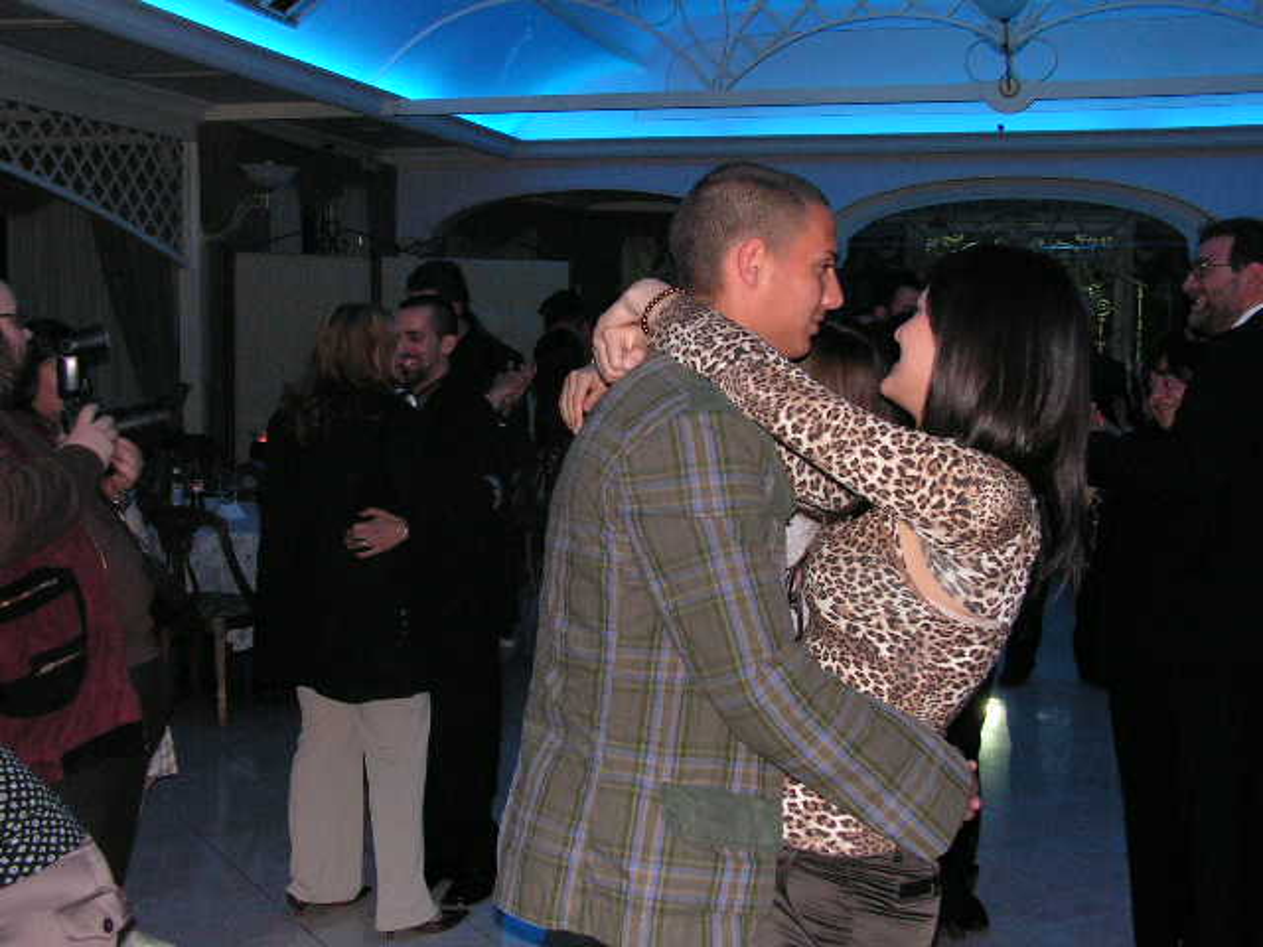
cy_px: 474
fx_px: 1605
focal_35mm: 44
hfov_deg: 42.9
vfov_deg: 32.9
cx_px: 632
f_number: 3.2
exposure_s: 1/40
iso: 200
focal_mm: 7.4
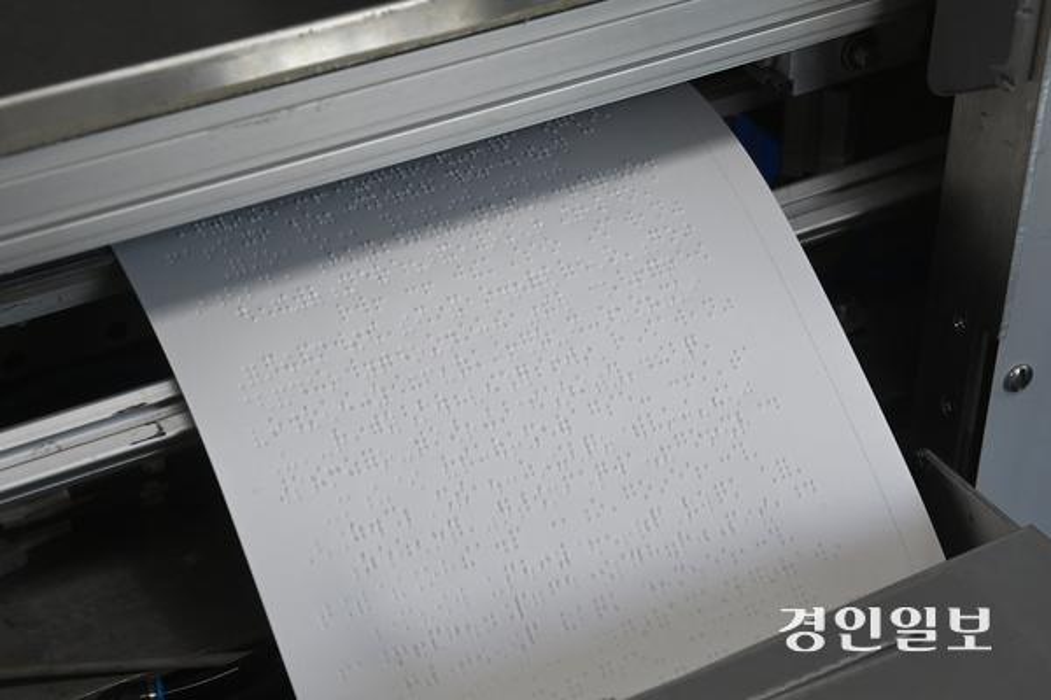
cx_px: 526
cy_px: 350
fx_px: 2043
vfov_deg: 19.5
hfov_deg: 28.8
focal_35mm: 70
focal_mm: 70
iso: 2000
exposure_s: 1/250
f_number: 8
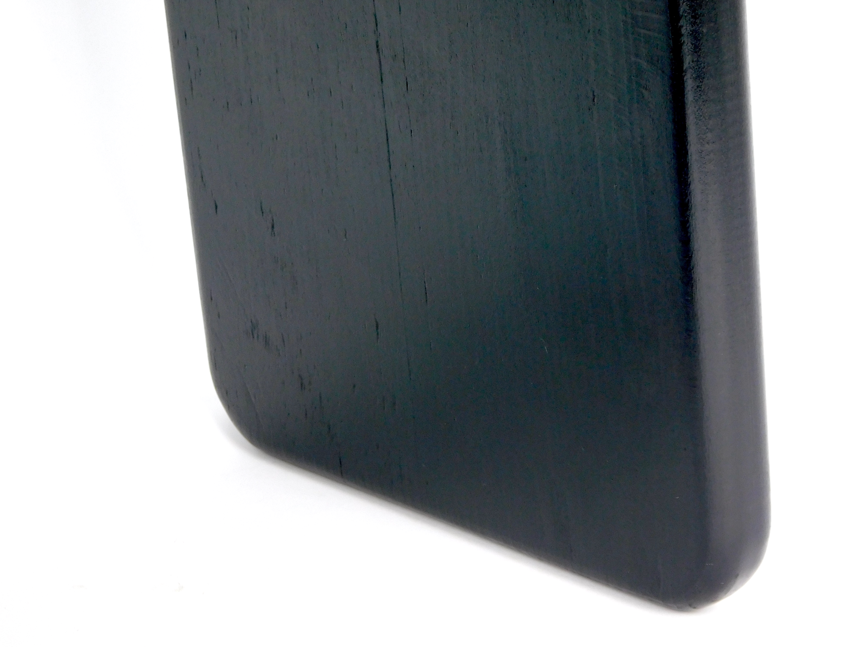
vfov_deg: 12.9
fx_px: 2867
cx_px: 367
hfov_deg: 17.1
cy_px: 367
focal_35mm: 115
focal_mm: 17.6
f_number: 4.6
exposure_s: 1/30
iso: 125
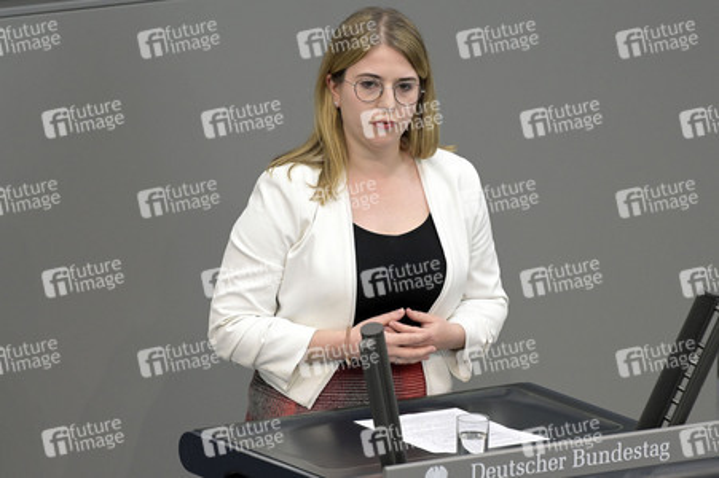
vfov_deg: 3.4
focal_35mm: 400
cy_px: 239
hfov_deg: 5.2
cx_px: 360
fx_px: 7983
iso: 6400
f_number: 5.6
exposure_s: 1/500
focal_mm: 400
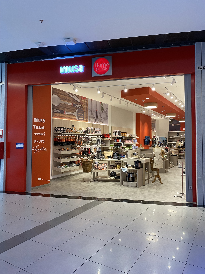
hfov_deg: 53.1
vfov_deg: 67.3
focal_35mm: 26
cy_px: 137
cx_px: 102
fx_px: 205
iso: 80
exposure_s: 1/60
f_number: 1.8
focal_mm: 4.25
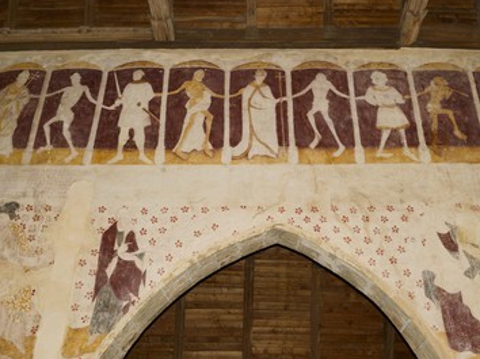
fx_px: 554
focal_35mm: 40
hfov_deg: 46.8
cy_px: 176
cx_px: 265
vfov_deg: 35.9
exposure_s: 1/60
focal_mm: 35
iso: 400
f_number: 8
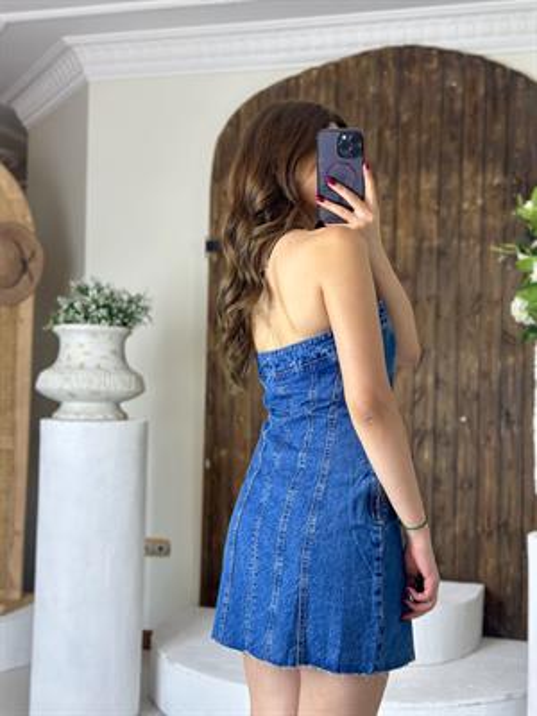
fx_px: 993
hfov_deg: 30.3
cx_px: 268
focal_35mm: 48
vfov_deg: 39.7
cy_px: 358
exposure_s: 1/245
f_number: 1.78
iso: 80
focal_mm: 6.86
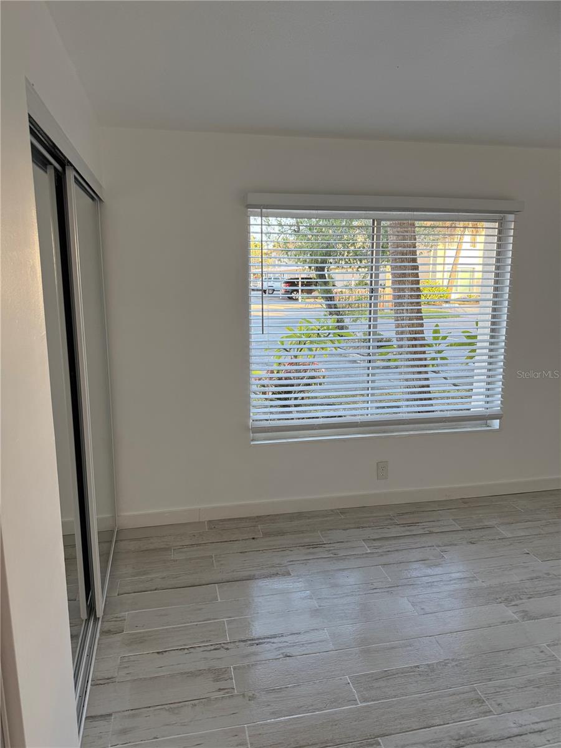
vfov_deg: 71.6
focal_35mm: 24
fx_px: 519
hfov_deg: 56.8
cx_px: 280
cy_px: 374
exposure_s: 1/245
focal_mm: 6.76
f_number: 1.78
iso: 100
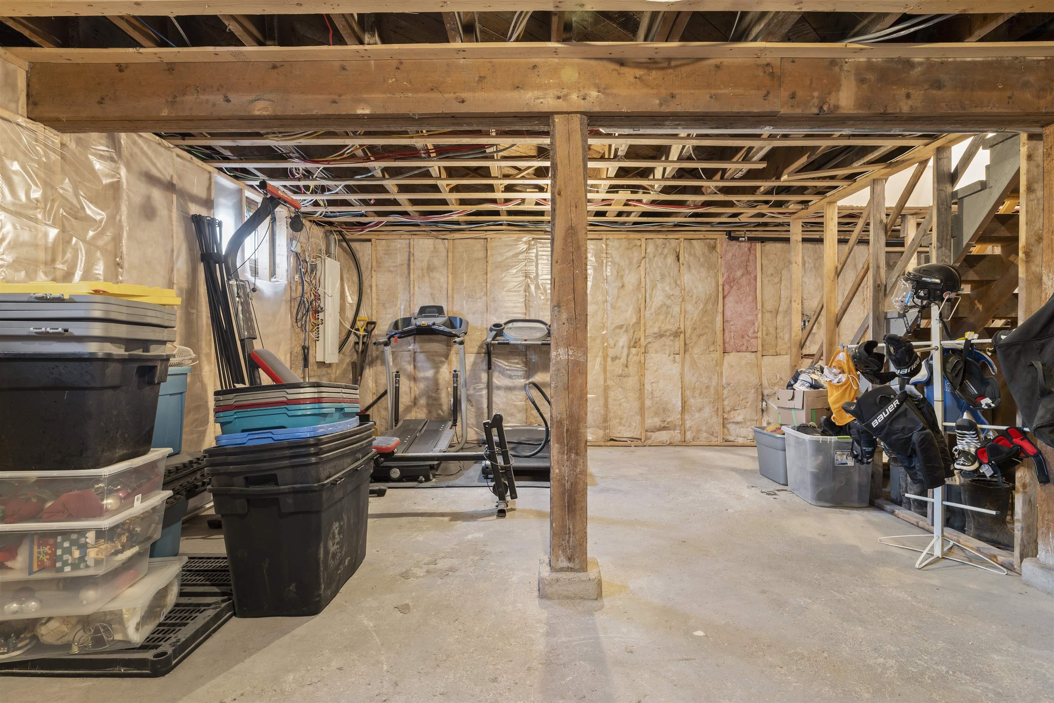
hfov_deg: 84.0
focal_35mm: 20
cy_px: 352
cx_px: 527
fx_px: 586
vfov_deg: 61.9
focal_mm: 20
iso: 80
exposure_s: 2
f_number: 8
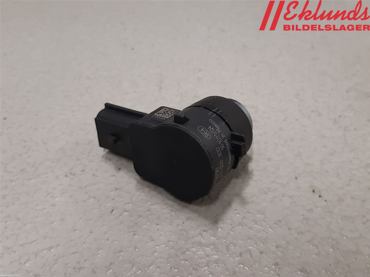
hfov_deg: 67.3
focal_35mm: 26
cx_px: 185
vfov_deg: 53.1
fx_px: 278
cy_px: 138
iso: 125
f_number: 1.7
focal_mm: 3.93
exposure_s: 1/50
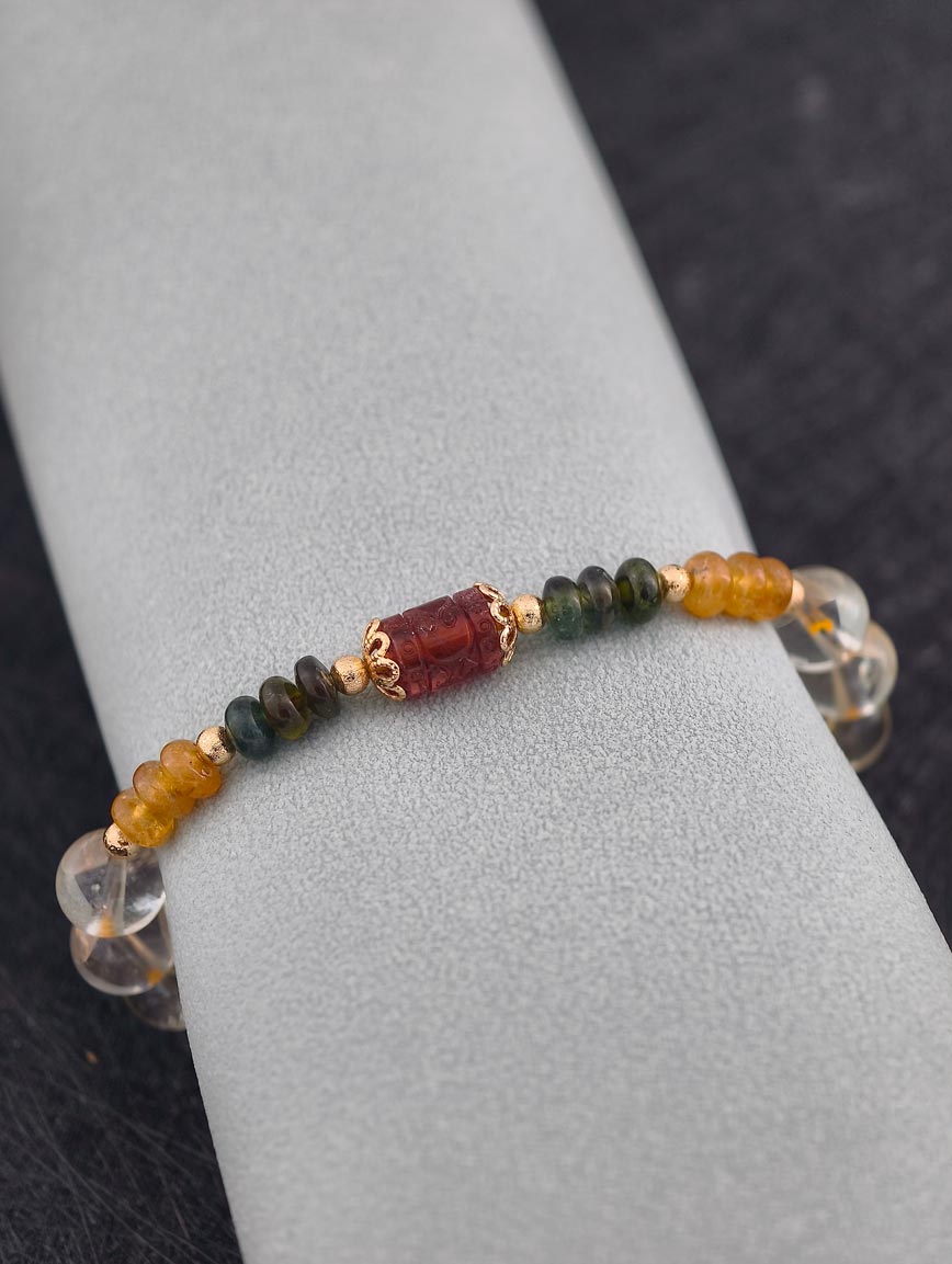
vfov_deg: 23.0
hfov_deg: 17.4
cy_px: 632
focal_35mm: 85
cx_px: 476
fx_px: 3109
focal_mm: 22.48
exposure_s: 1/160
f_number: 2.67
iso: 125
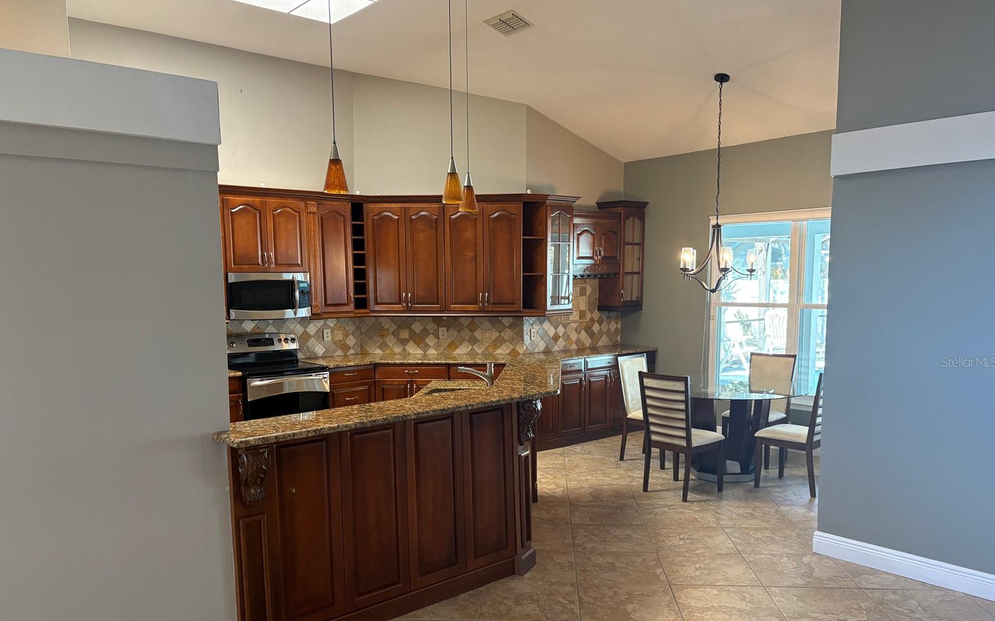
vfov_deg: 44.4
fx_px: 759
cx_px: 495
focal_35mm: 28
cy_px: 362
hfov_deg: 66.5
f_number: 1.6
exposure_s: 1/60
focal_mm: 5.96
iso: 200
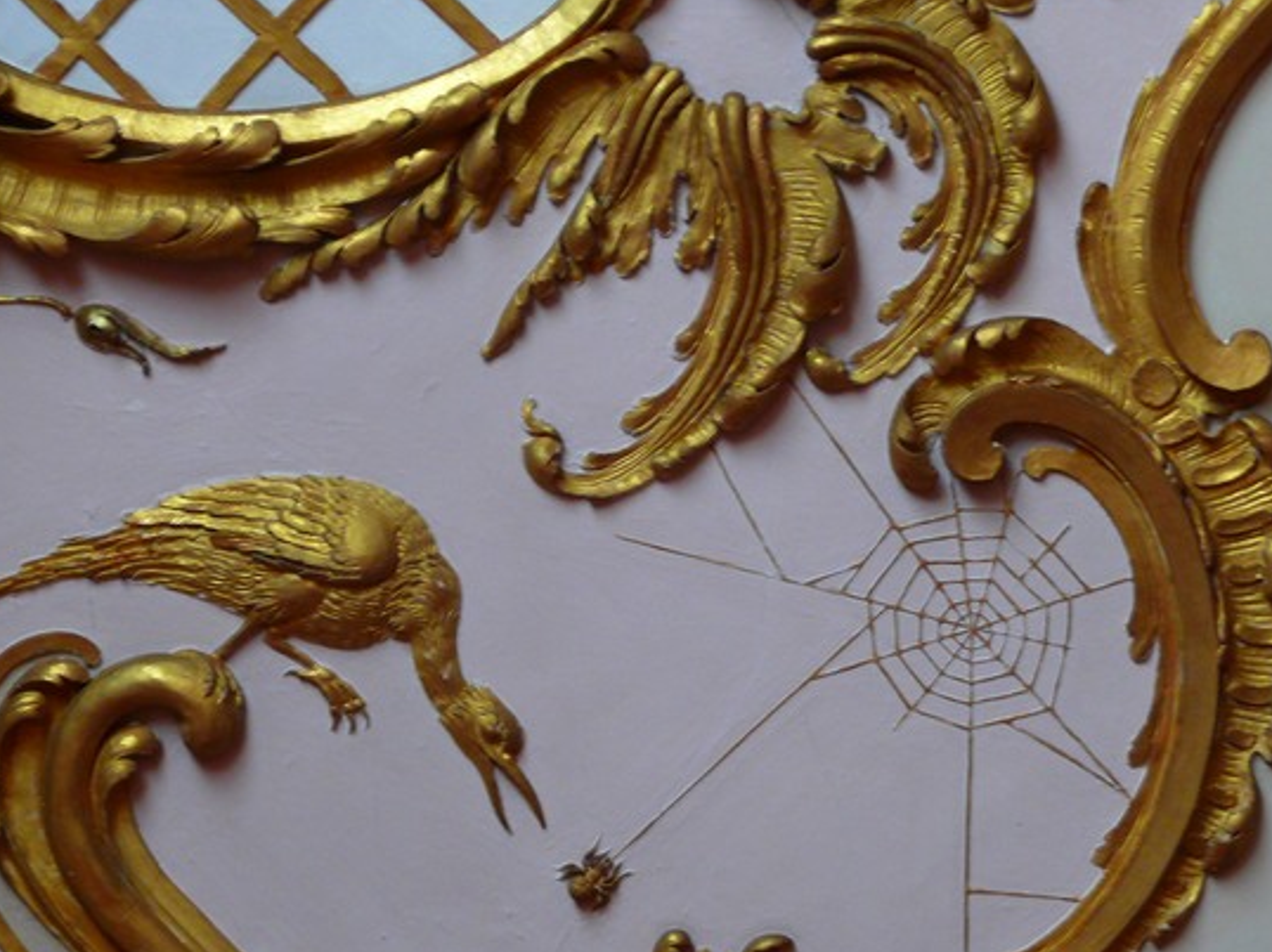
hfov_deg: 15.9
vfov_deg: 11.9
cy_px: 567
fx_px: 4554
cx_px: 742
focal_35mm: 124
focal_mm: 18.8
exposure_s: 1/5
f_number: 3.2
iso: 200
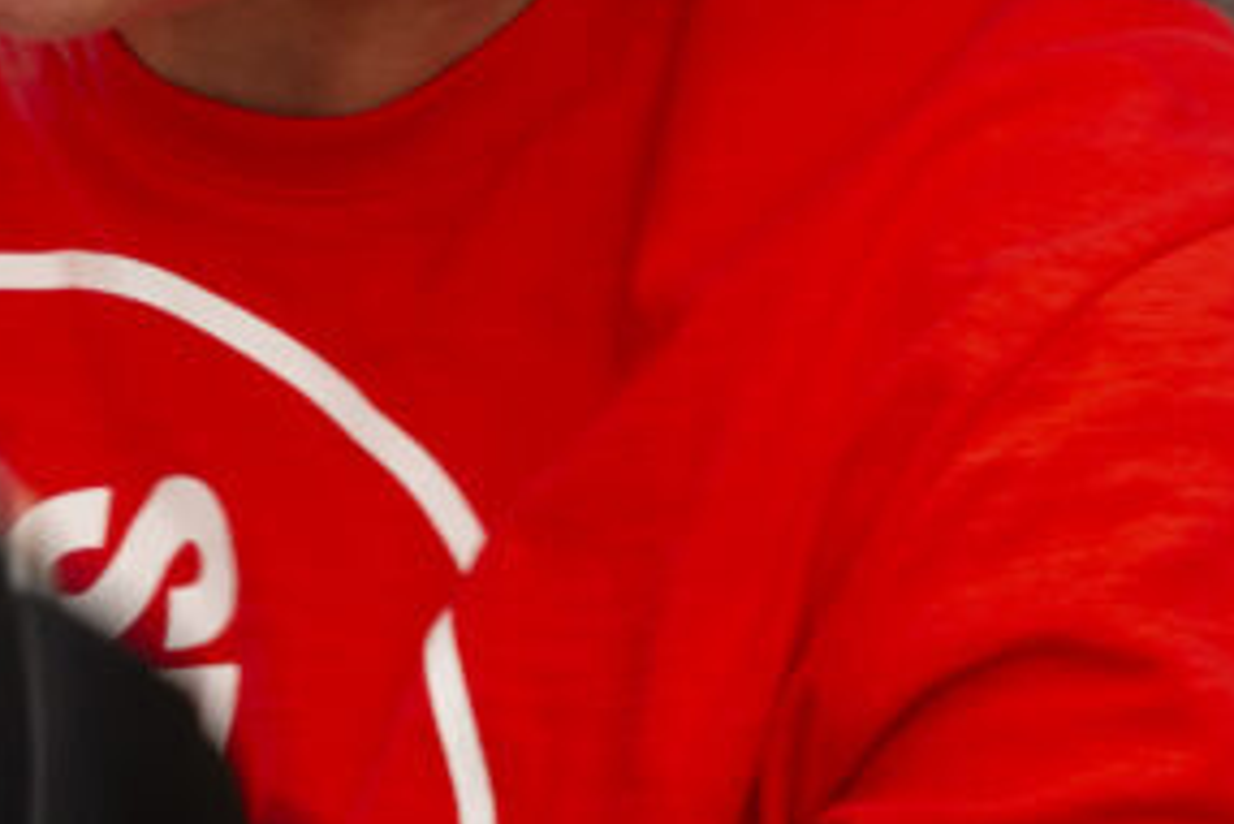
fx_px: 8608
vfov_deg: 5.5
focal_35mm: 251
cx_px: 276
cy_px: -60
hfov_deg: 8.2
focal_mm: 70
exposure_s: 1/160
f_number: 6.3
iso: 100
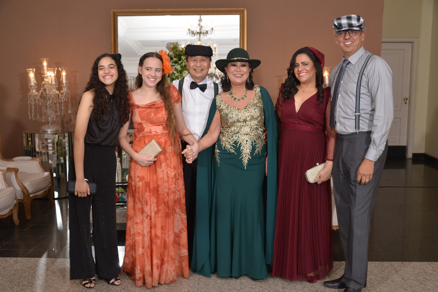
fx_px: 487
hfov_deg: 48.4
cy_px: 146
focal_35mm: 40
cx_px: 219
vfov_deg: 33.4
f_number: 6.3
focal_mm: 40
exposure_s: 1/160
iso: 1600
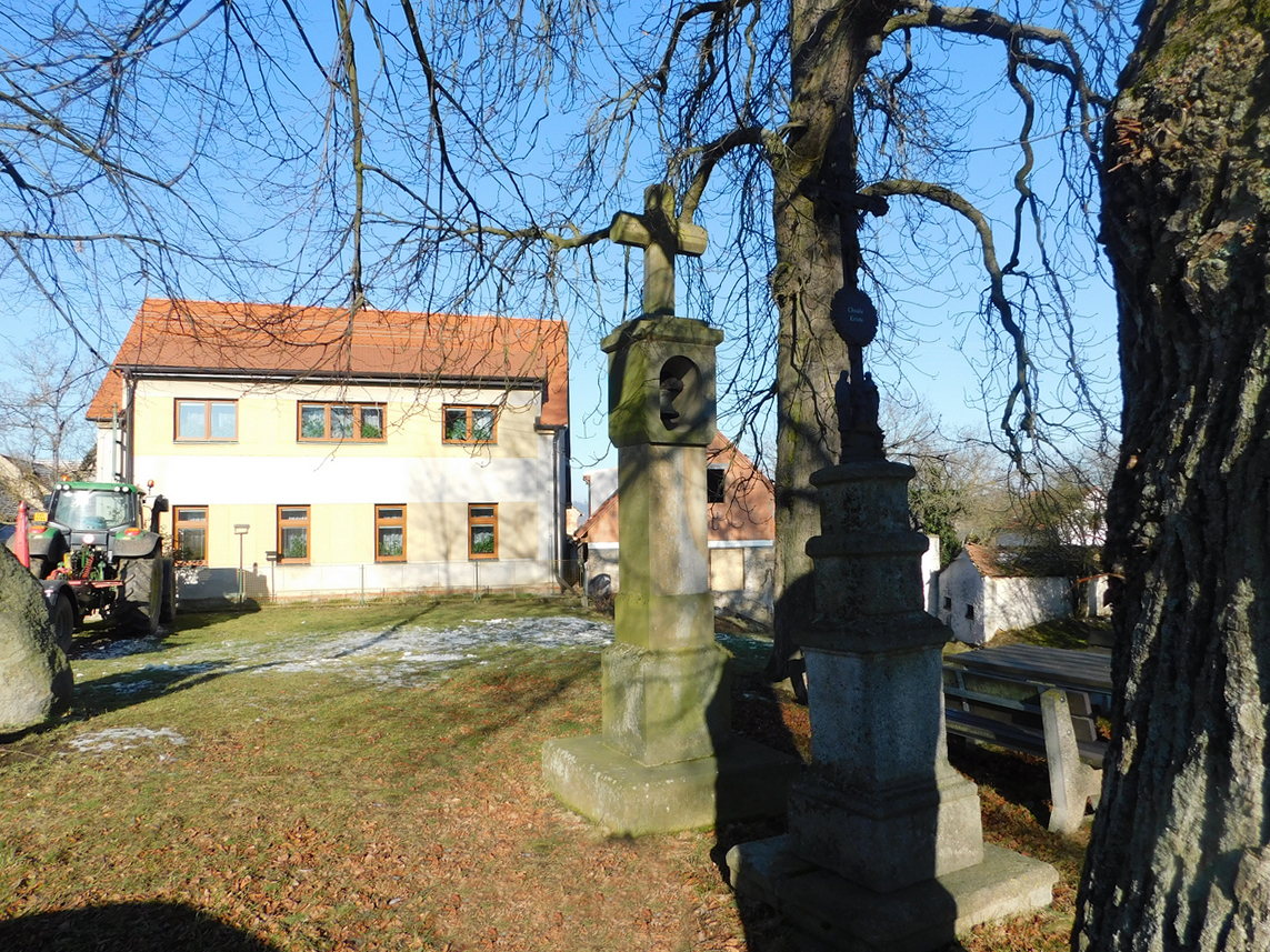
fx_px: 844
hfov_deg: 73.9
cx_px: 635
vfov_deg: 58.9
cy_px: 476
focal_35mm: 23
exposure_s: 1/1000
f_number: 3
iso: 125
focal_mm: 4
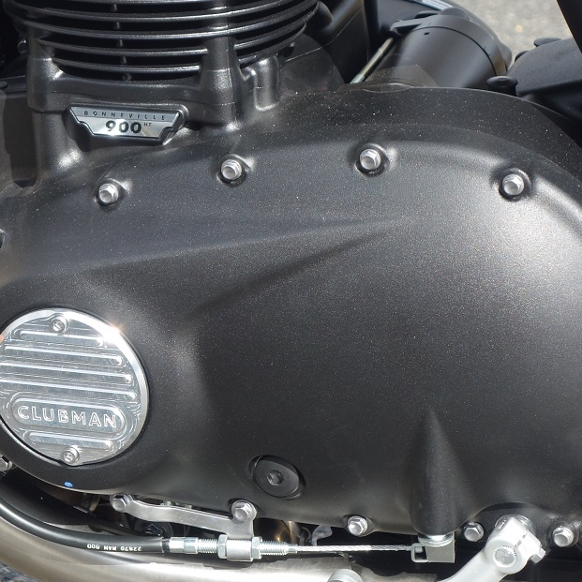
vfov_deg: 11.1
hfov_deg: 11.1
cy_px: 283
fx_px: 2986
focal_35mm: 157
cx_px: 99
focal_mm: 30.46
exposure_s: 1/250
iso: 160
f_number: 5.6
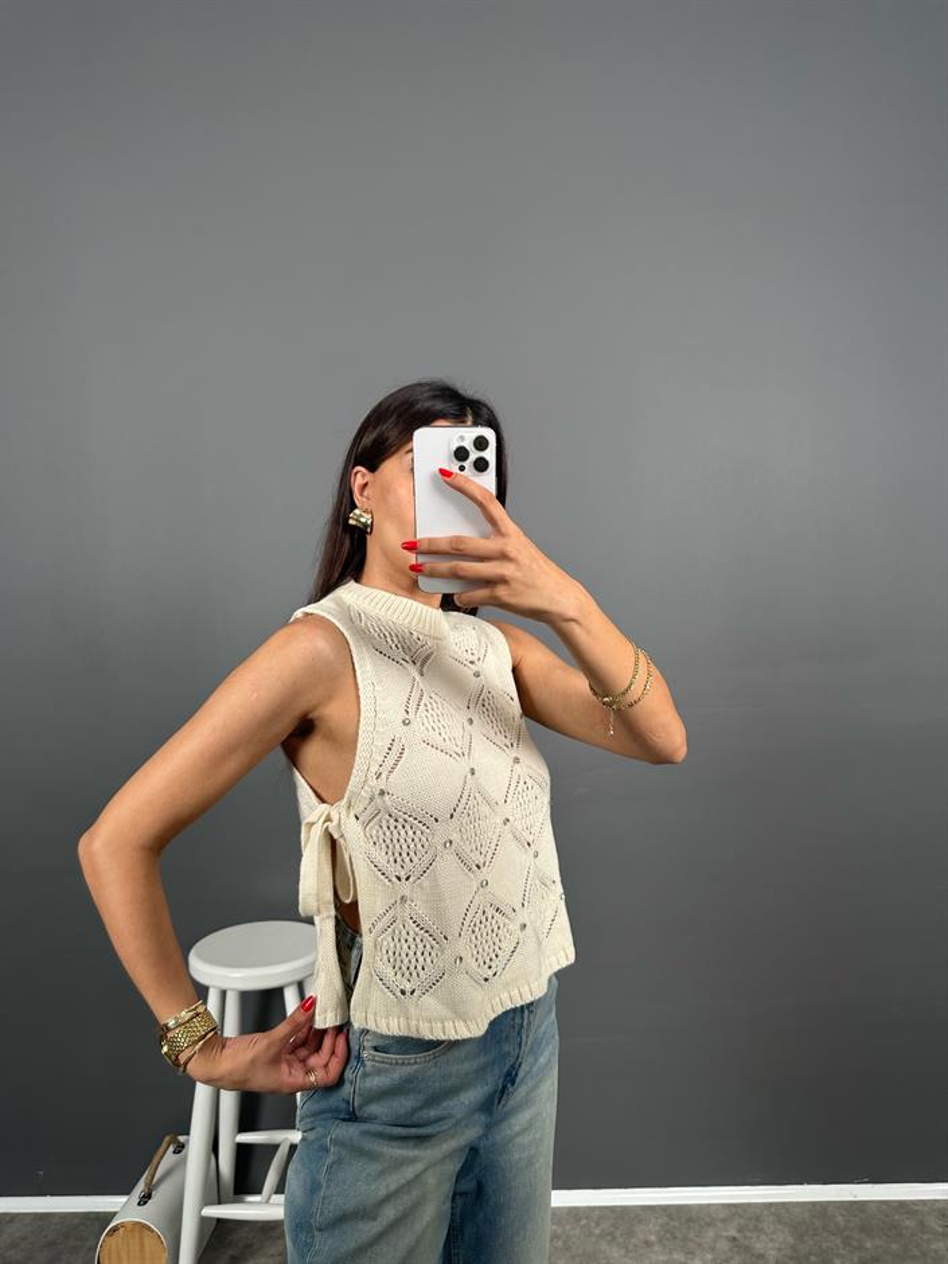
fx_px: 876
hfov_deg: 56.8
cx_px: 474
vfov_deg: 71.6
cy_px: 632
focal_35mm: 24
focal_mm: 6.86
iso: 80
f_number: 1.78
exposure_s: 1/121
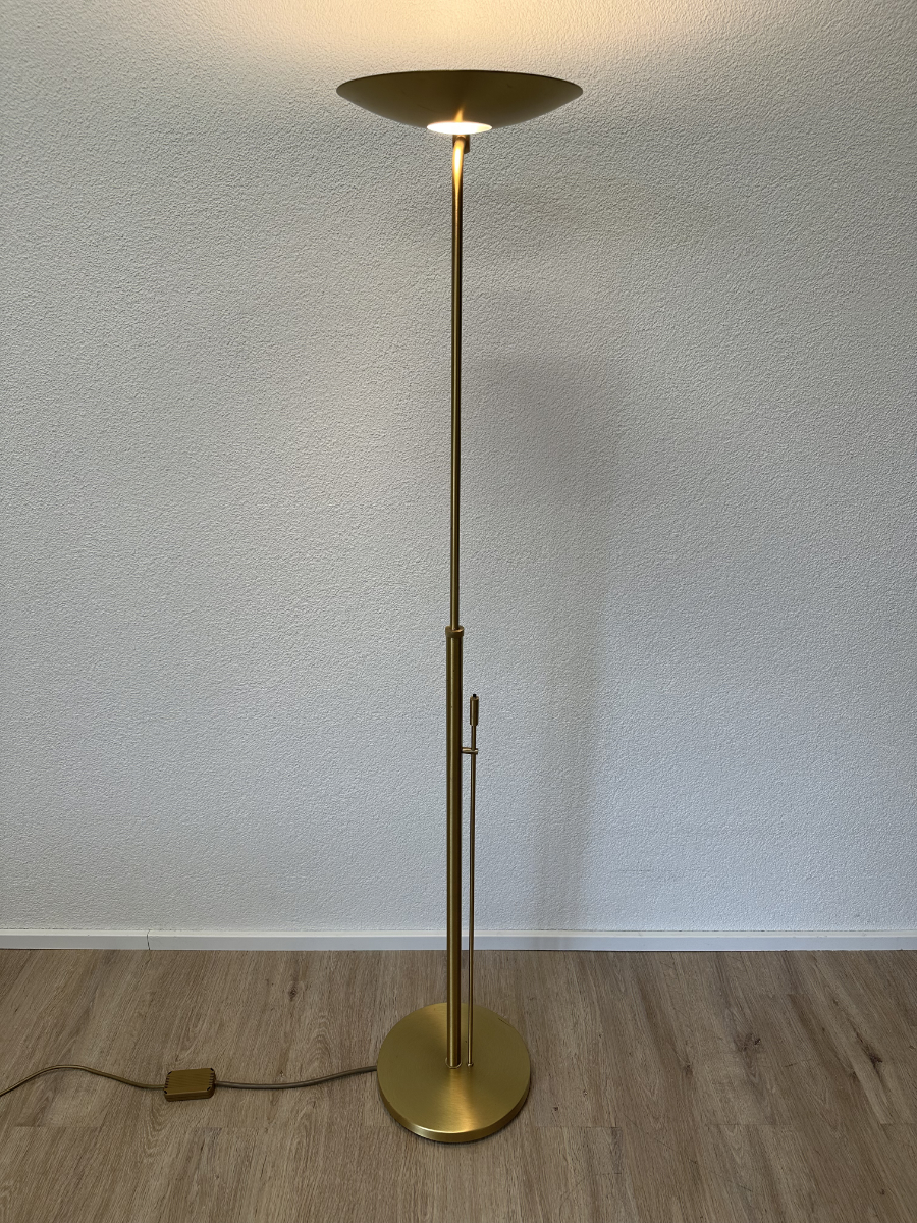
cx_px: 458
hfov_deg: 56.8
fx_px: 848
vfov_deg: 71.6
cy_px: 612
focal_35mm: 24
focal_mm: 6.9
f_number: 1.8
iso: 50
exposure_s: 1/107
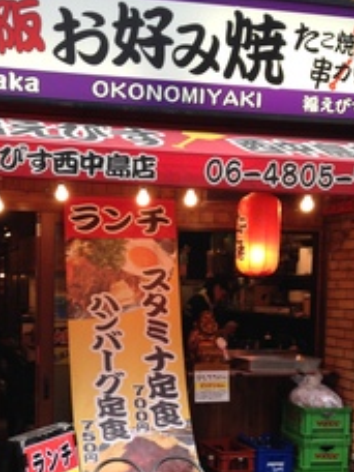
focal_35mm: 58
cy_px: 346
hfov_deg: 25.1
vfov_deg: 32.7
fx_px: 791
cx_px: 108
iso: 50
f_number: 2.4
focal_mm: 4.12
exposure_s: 1/60
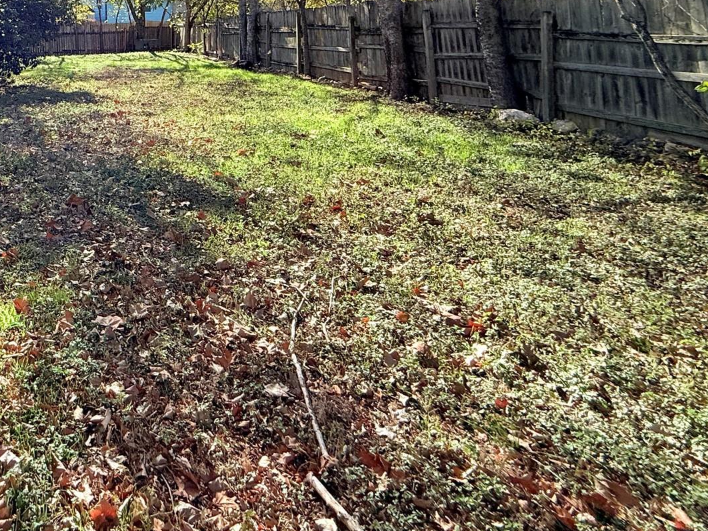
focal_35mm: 27
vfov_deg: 45.5
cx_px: 34
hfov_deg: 54.2
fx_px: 552
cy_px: 34
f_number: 2.2
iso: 64
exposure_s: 1/1125
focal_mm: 2.22
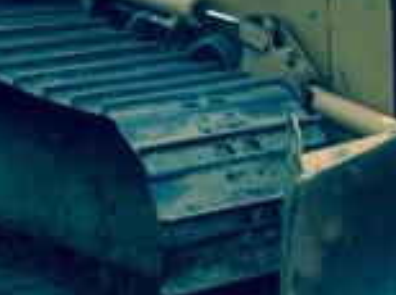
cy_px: 31
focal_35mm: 141
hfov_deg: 13.9
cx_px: 377
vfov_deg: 10.4
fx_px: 1611
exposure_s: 1/472
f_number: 2.4
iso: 50
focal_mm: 4.28
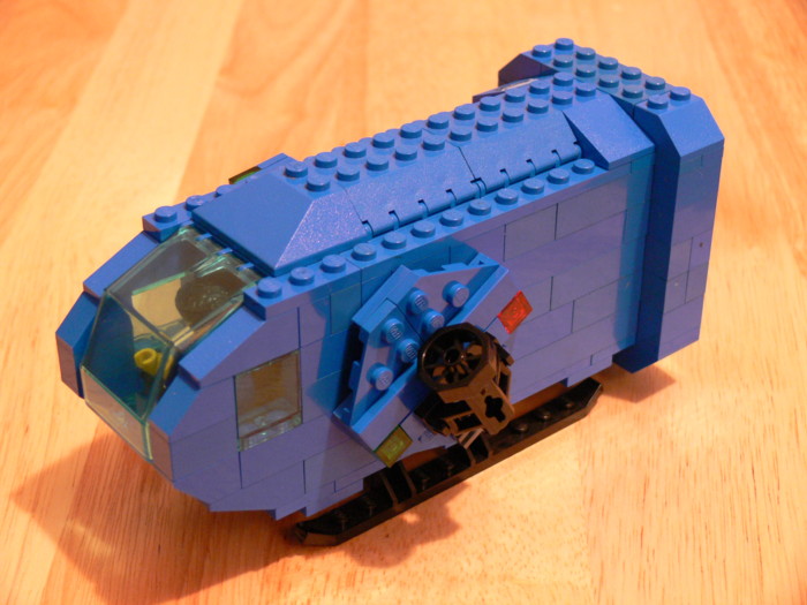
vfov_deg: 23.7
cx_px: 404
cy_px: 302
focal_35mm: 62
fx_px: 1445
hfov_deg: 31.2
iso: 200
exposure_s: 1/6
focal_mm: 13.2
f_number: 3.2
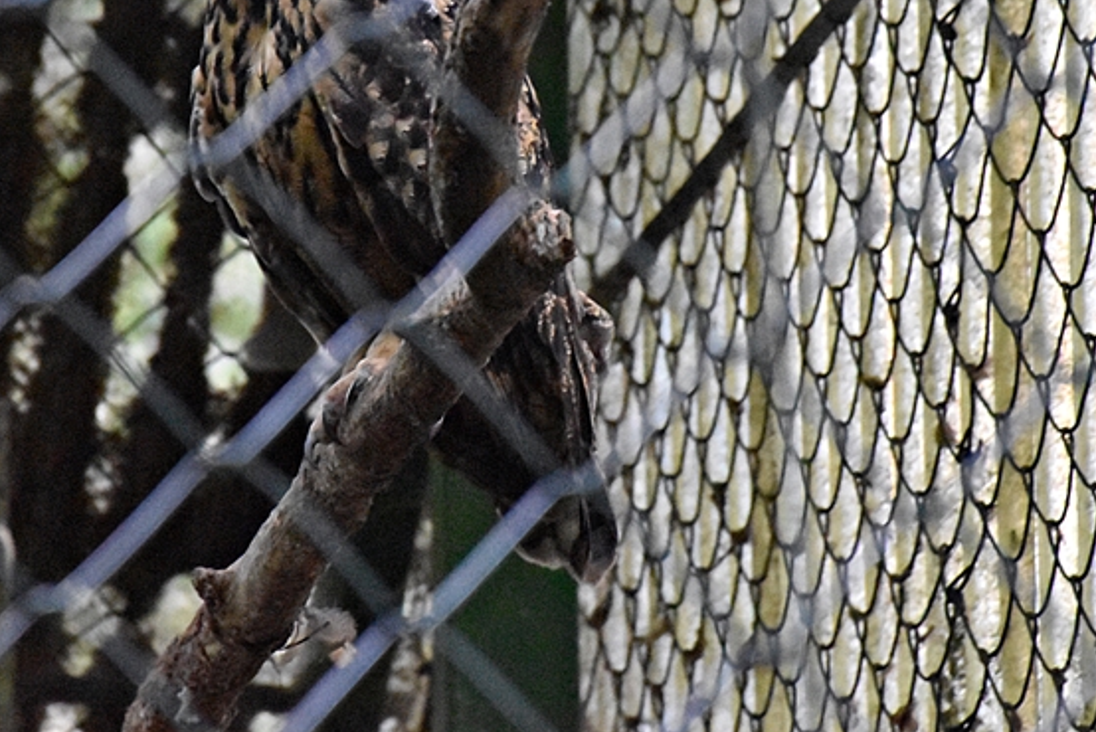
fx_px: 11818
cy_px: 161
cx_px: 425
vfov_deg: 3.5
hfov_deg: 5.3
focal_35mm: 388
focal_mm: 140
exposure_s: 1/125
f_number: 5.6
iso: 12800
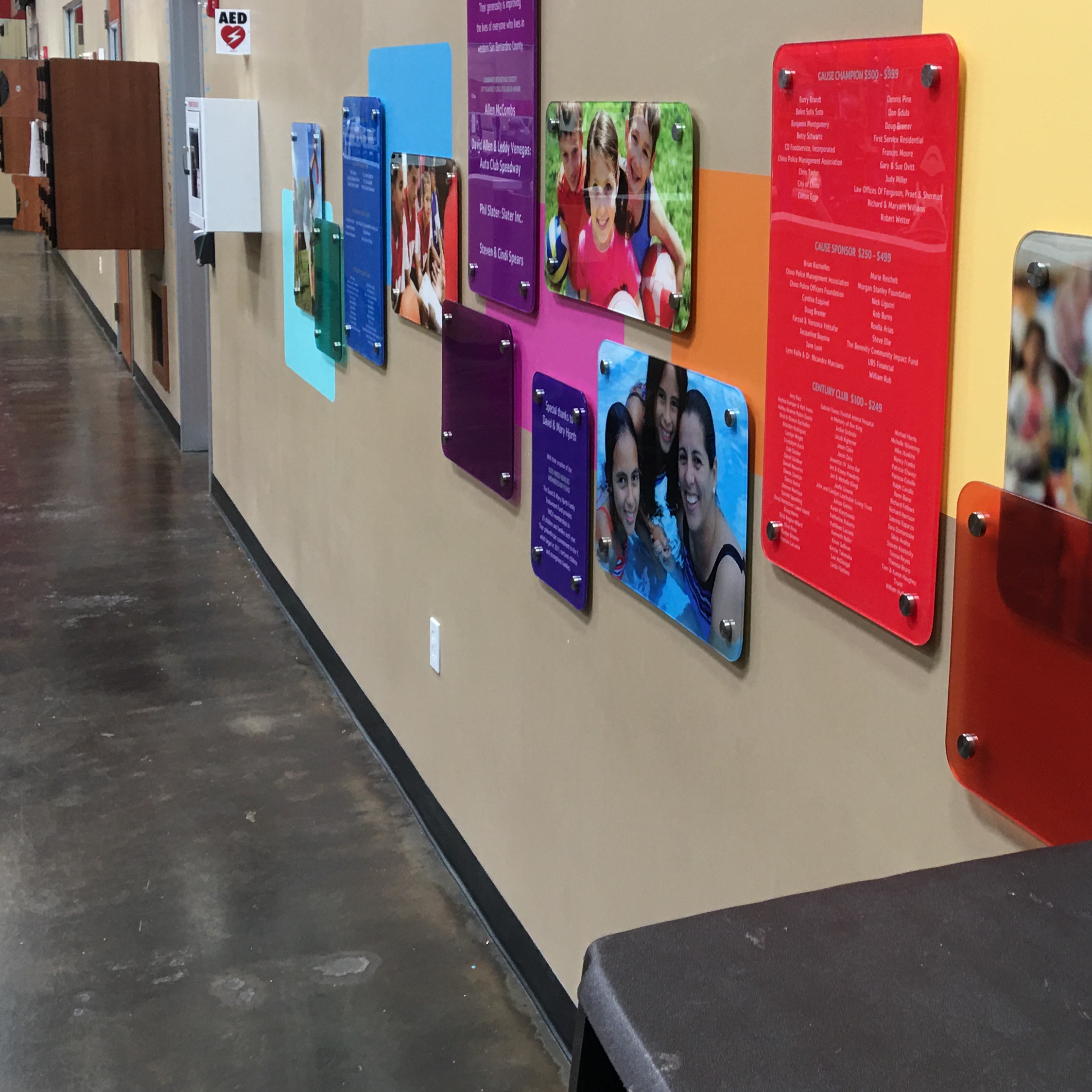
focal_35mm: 46
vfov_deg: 36.6
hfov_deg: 36.0
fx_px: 1642
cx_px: 808
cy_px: 407
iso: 32
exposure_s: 1/15
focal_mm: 4.15
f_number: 2.2
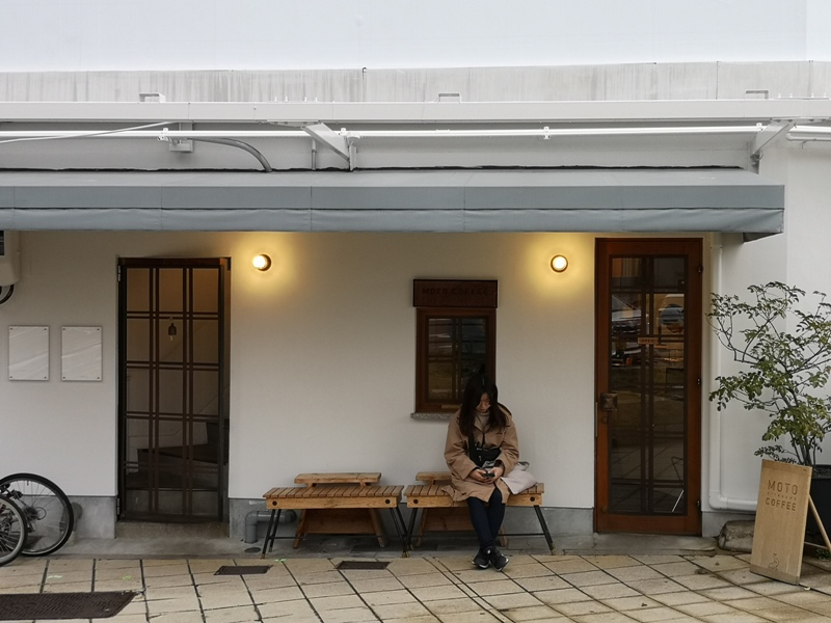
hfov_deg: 38.9
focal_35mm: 49
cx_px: 416
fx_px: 1176
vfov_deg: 29.7
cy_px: 312
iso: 80
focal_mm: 3.95
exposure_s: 1/120
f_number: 1.8
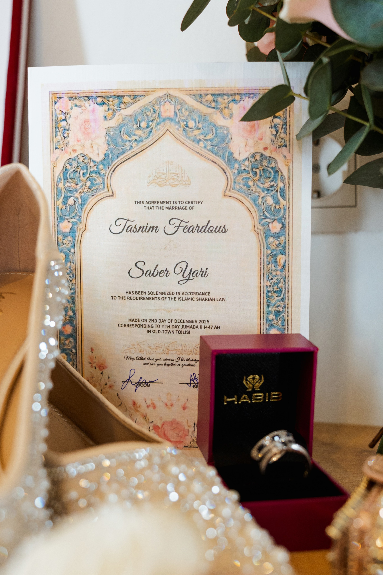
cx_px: 192
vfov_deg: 42.7
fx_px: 734
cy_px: 288
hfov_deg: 29.2
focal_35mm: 46
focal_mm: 31
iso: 640
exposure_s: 1/160
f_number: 3.2
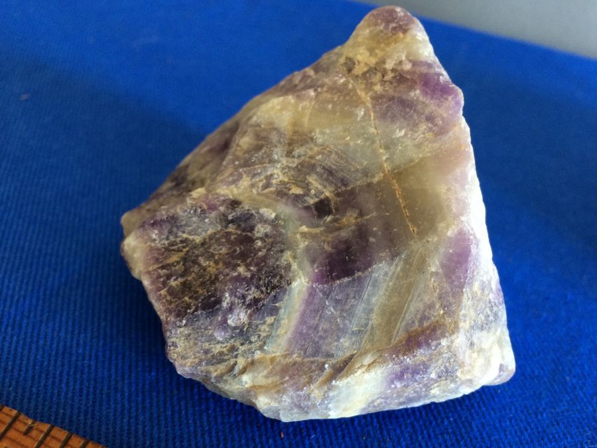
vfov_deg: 48.2
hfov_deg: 61.7
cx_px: 298
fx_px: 500
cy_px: 224
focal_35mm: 29
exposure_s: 1/30
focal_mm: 4.15
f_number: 2.2
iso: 100
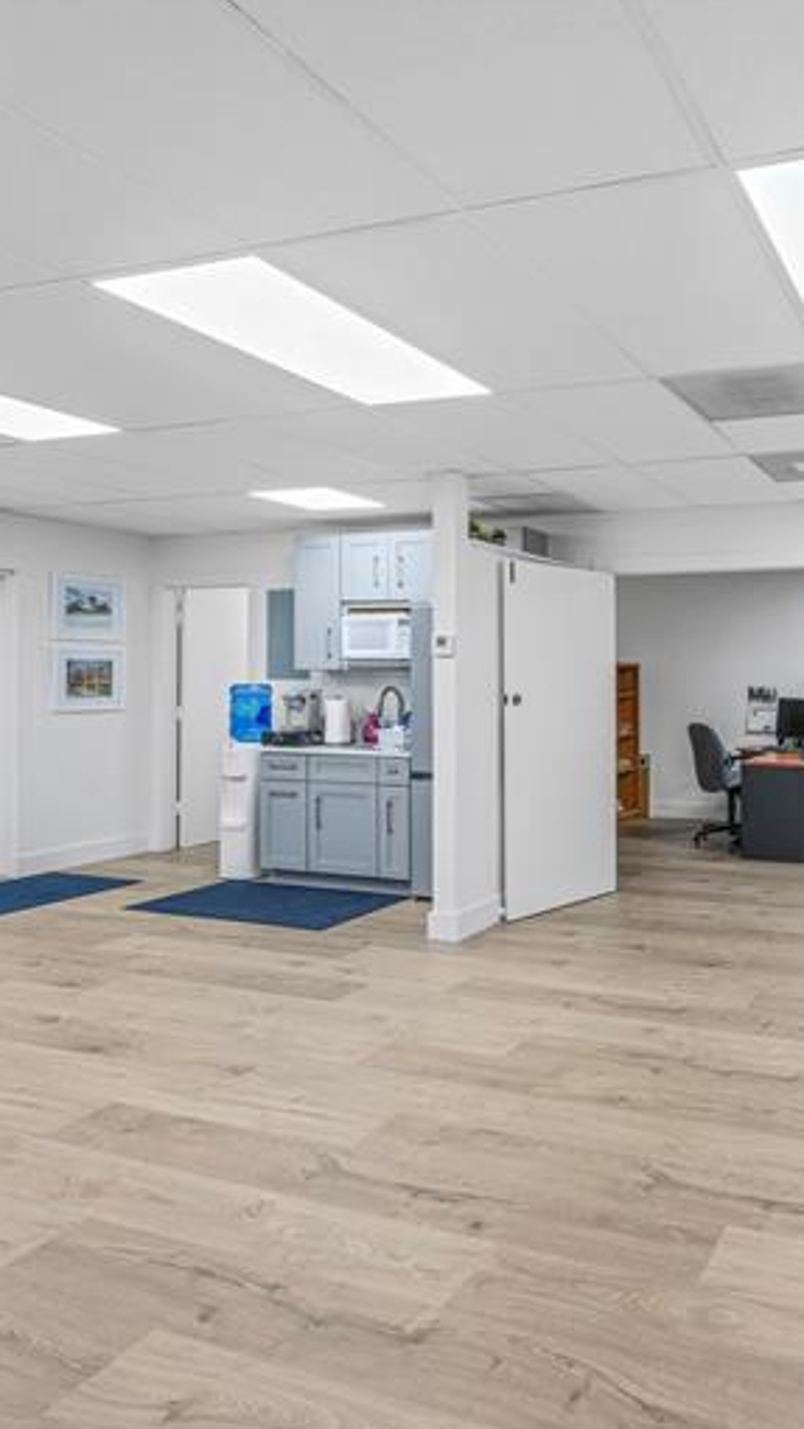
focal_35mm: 23
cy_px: 736
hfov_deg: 45.4
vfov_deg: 78.7
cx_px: 709
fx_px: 871
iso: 200
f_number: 8
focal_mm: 14
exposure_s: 1/13
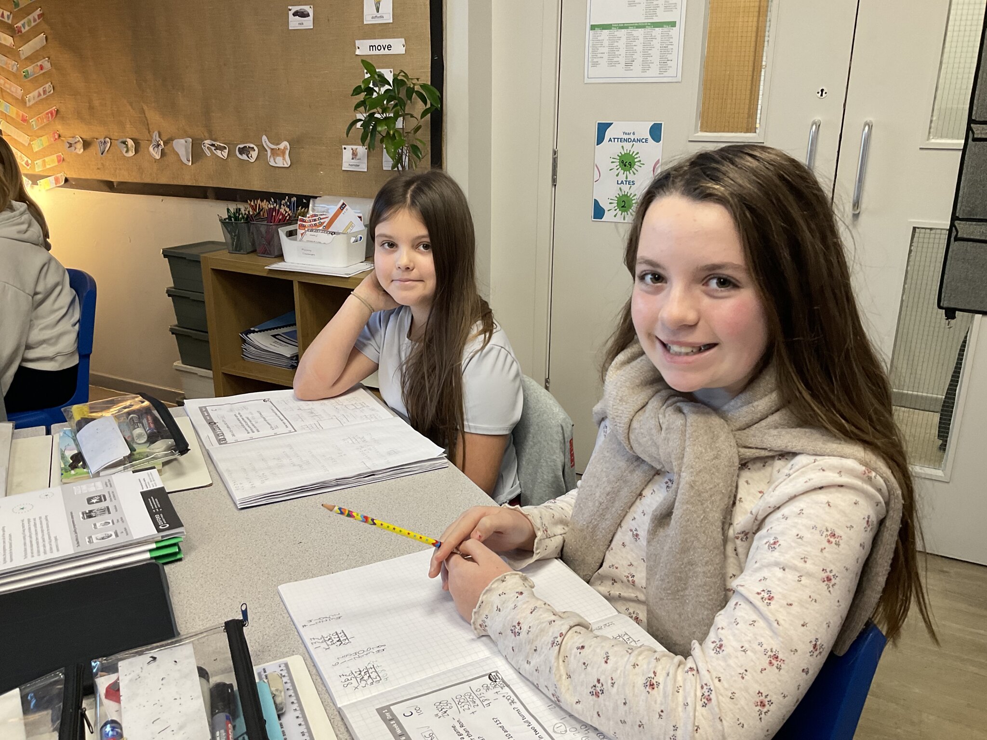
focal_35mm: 29
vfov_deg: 48.2
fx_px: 827
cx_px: 494
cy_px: 370
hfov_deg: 61.7
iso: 64
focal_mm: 3
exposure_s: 1/50
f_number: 1.8
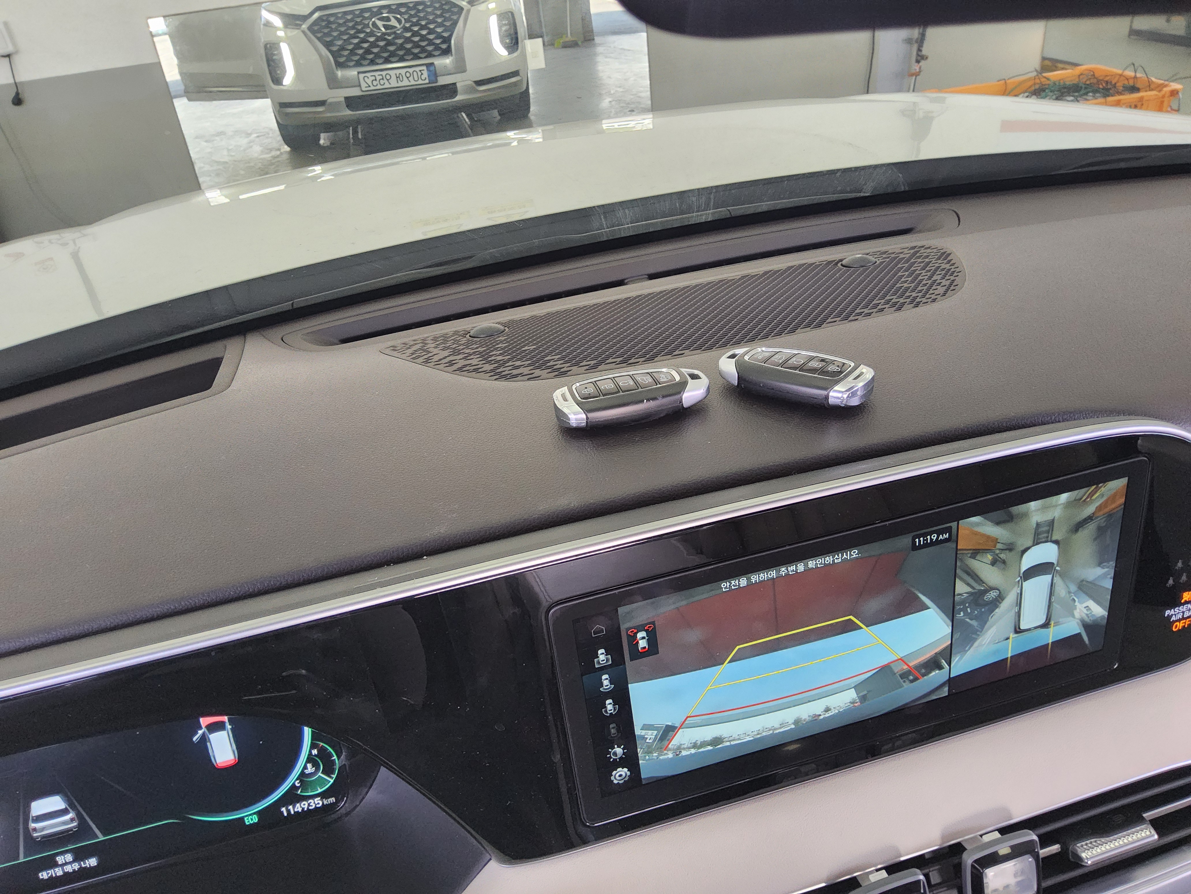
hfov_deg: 69.4
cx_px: 596
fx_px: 860
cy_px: 447
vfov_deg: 54.9
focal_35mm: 25
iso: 320
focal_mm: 3.08
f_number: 2
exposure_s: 1/120
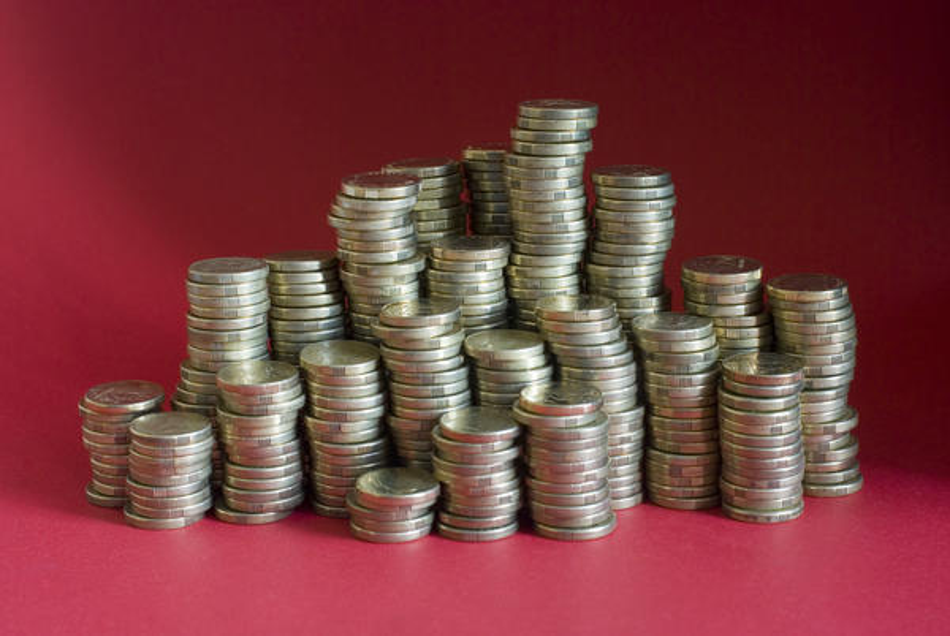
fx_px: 1982
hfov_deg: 27.0
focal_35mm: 75
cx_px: 475
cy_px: 318
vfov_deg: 18.2
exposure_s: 2.5
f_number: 8
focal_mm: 50
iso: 100
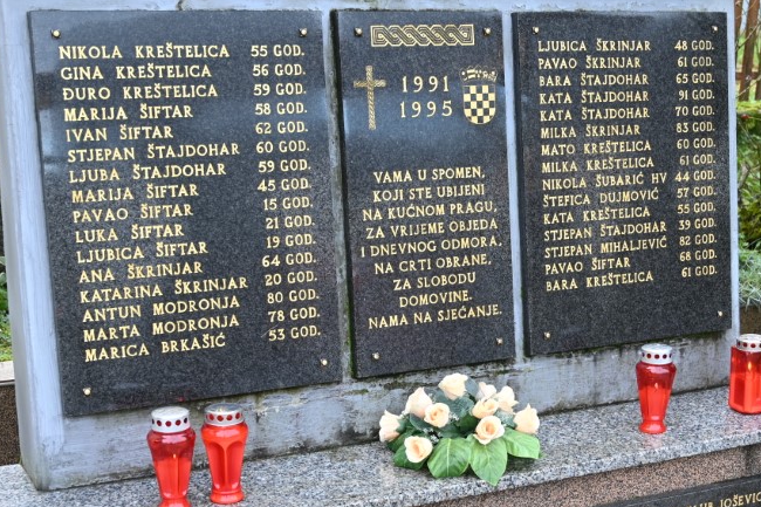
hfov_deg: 32.2
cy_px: 327
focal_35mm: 62
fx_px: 1310
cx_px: 474
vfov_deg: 21.8
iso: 280
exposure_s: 1/250
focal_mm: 35
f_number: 4
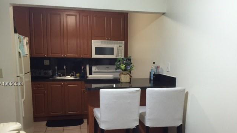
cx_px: 118
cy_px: 84
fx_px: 201
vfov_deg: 36.4
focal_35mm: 32
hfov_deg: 61.0
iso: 125
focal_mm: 4.15
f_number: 2.2
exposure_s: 1/15
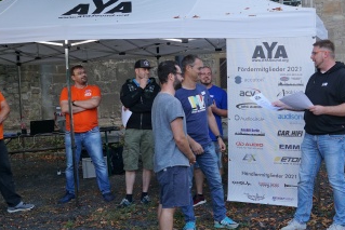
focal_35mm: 47
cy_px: 123
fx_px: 451
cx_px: 213
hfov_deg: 41.6
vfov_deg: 28.7
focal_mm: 20
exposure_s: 1/160
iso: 320
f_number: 4
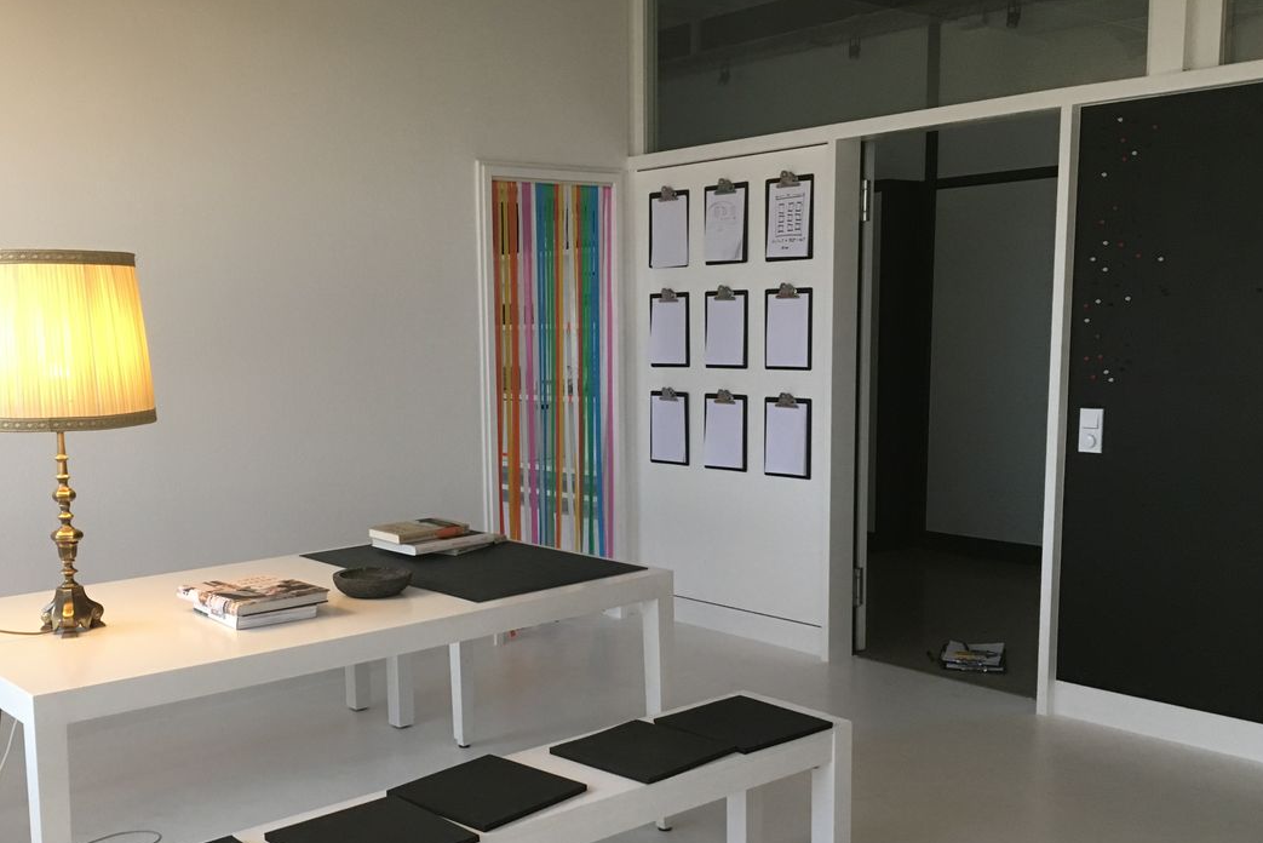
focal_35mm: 37
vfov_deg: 35.8
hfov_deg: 51.6
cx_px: 522
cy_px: 511
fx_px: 1298
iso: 160
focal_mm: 4.15
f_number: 2.2
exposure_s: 1/33
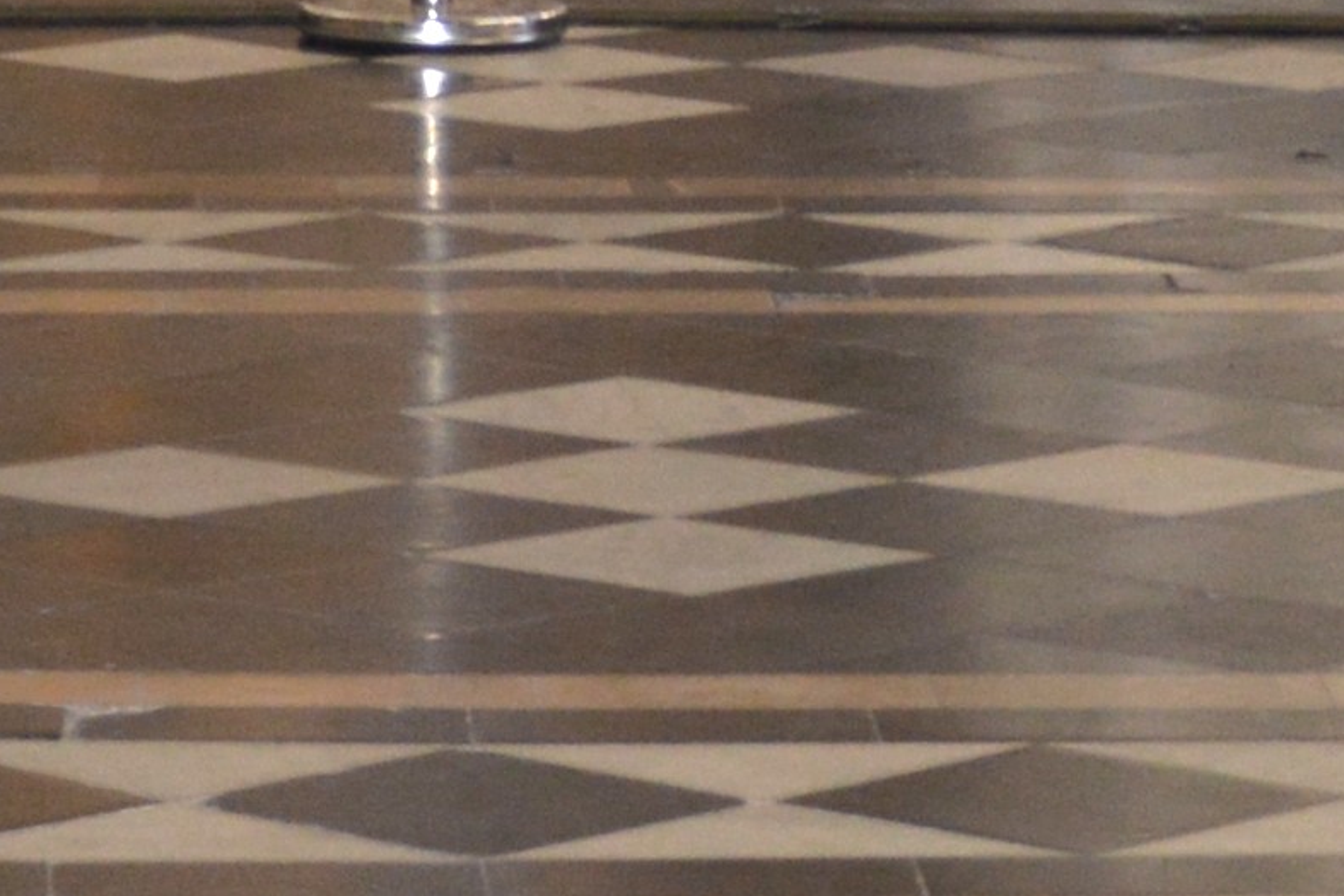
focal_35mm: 286
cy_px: 159
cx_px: 1023
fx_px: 10672
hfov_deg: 7.2
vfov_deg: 4.8
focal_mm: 25
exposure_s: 1/100
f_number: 4
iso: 400
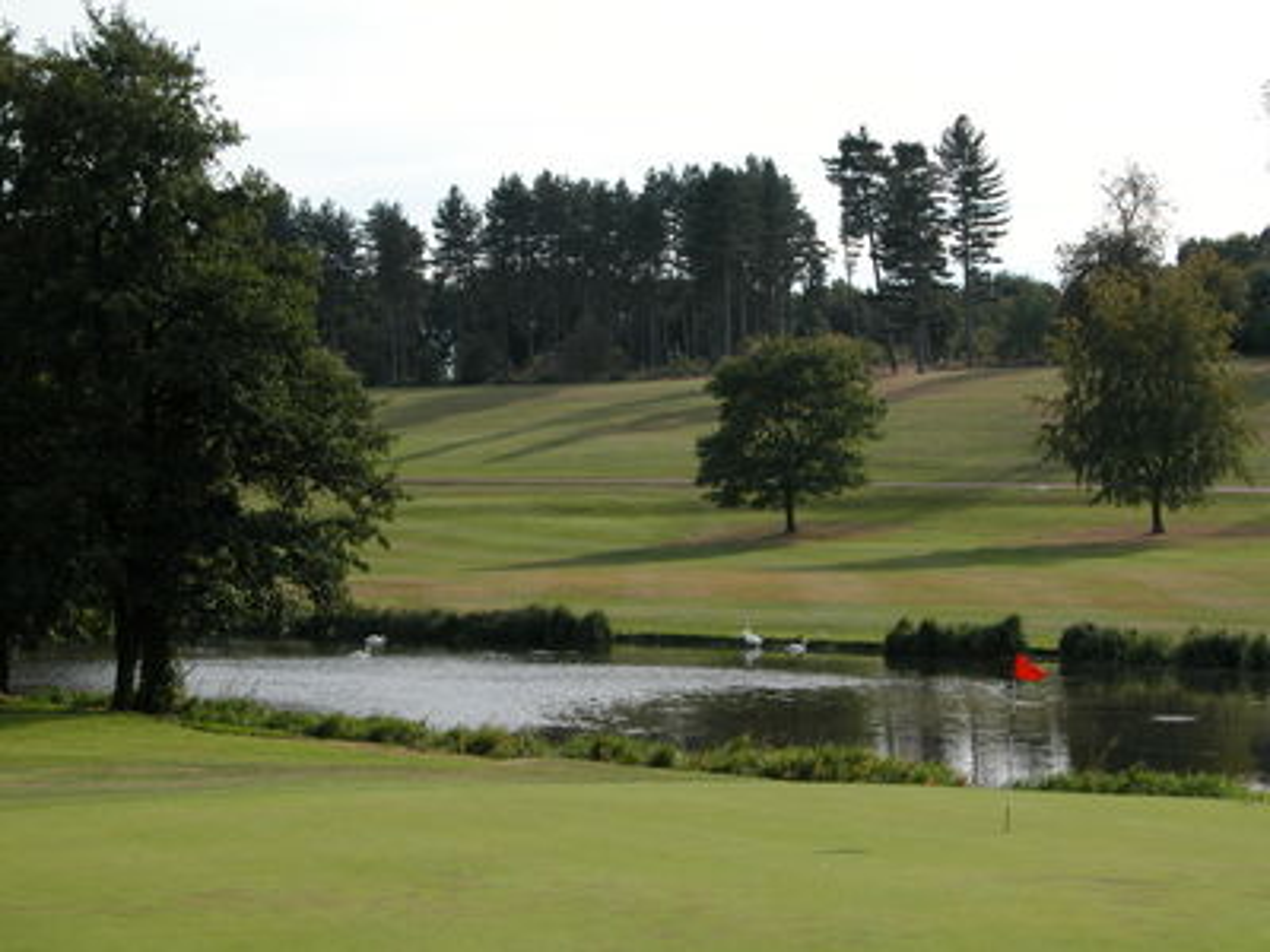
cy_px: 476
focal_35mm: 92
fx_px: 3375
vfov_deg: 16.1
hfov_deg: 21.3
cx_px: 635
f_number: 5
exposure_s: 1/394
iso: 100
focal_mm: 23.7
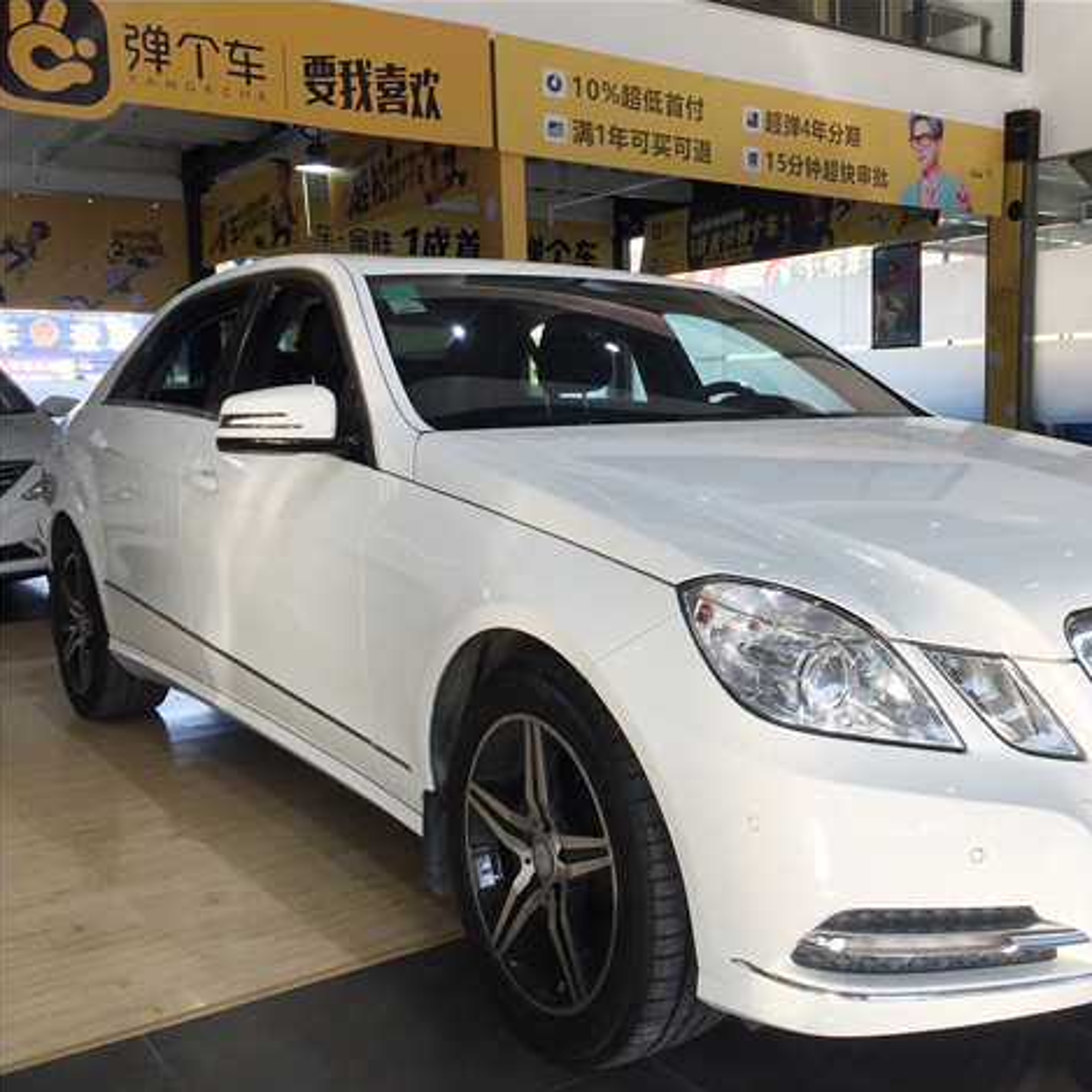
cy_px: 556
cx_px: 740
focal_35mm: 35
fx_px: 1249
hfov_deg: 46.4
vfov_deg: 47.2
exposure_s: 1/172
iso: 32
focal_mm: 4.15
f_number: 2.2
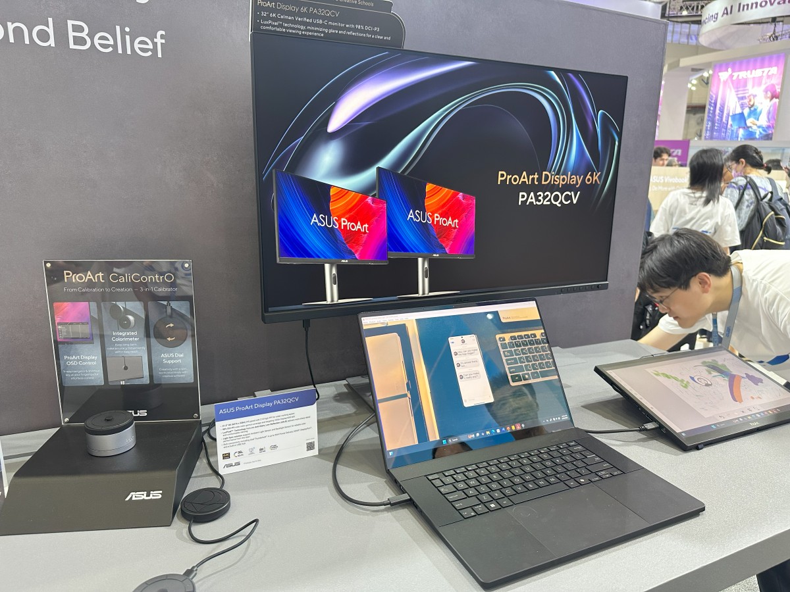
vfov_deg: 56.8
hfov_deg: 71.6
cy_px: 296
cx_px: 395
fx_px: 548
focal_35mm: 24
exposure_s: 1/110
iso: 200
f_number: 1.78
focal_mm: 6.86
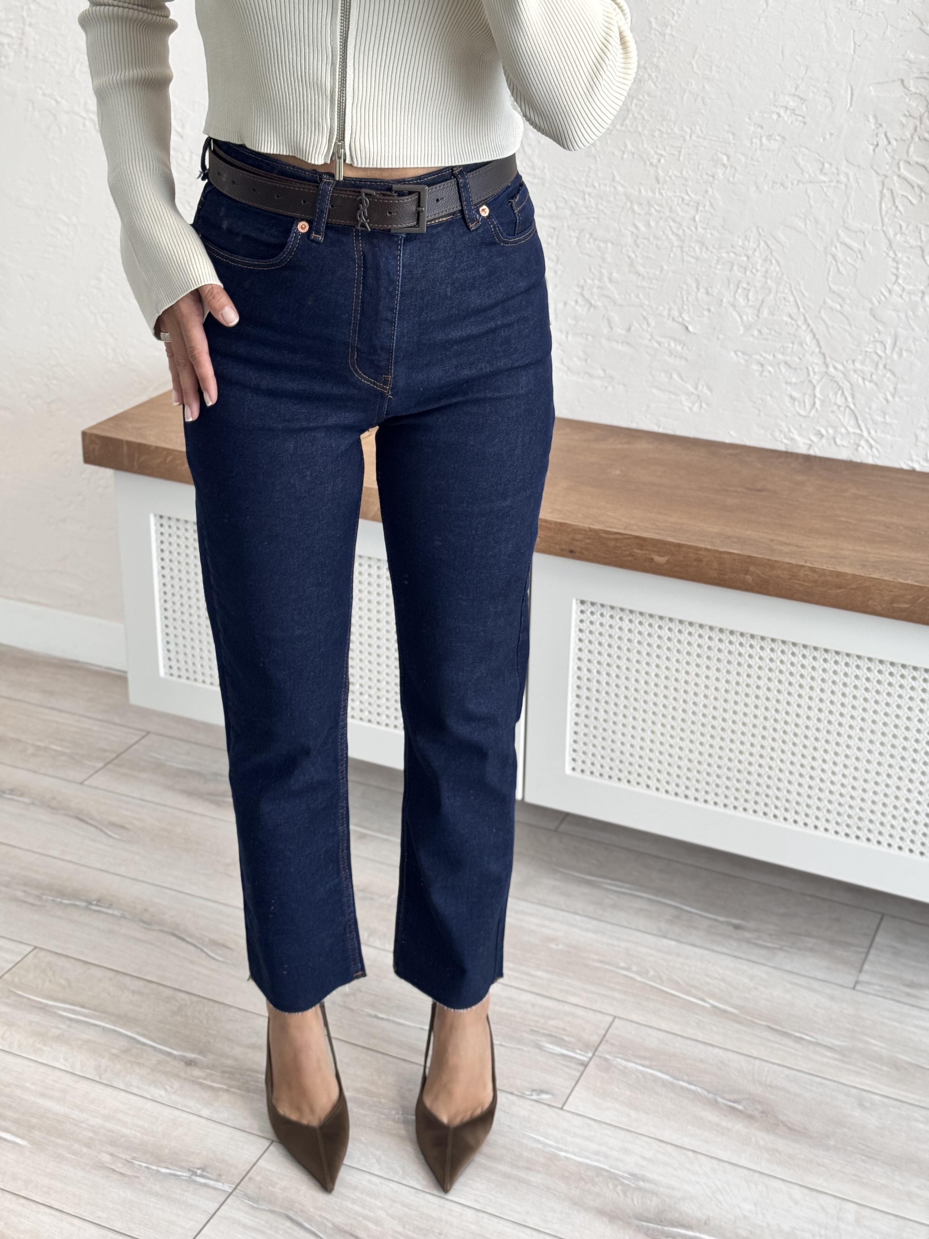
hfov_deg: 30.3
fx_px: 1718
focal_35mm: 48
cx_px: 464
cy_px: 620
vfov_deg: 39.7
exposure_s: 1/121
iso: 80
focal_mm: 6.76
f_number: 1.78
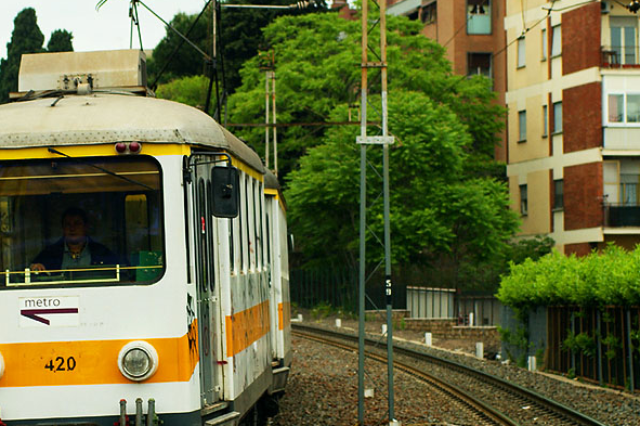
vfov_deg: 8.8
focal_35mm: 156
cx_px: 181
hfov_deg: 13.1
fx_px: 2771
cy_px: 268
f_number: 5
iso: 200
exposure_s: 1/250
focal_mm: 60
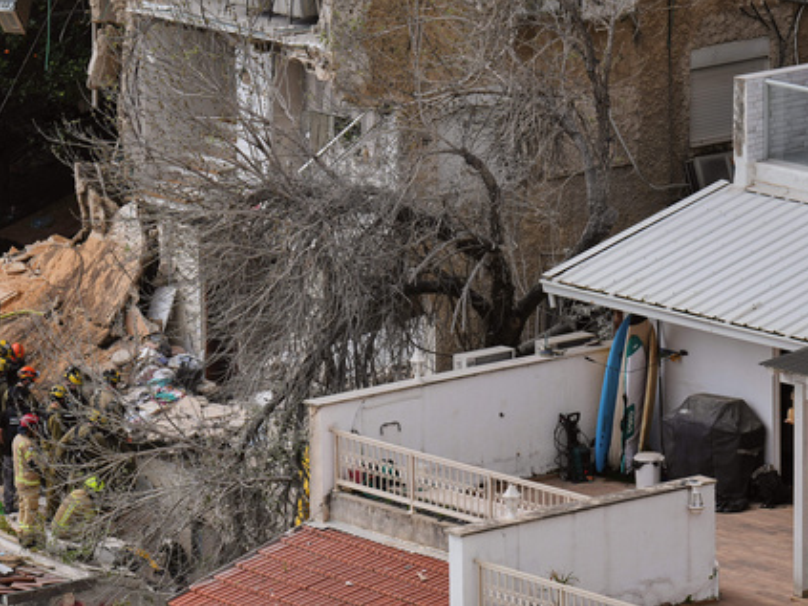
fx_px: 7117
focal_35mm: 305
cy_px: 403
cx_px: -128
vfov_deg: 4.9
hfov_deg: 6.5
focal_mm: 131
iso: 50
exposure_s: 1/400
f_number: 4.5
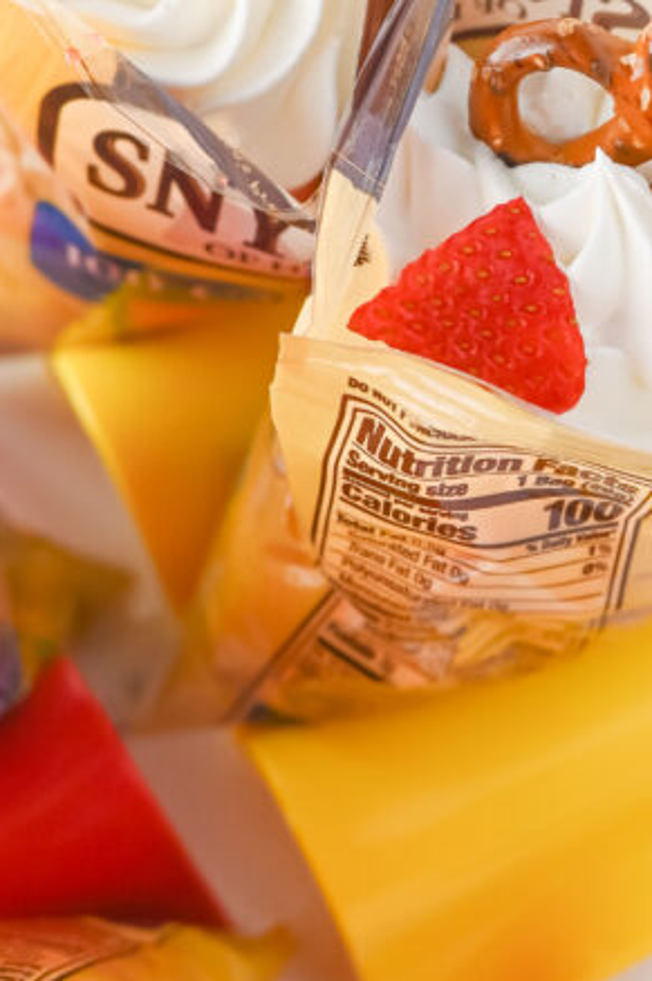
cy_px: 161
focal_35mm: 117
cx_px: 664
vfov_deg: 17.3
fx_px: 3186
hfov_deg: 11.6
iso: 560
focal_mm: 50
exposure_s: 1/160
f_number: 5.6
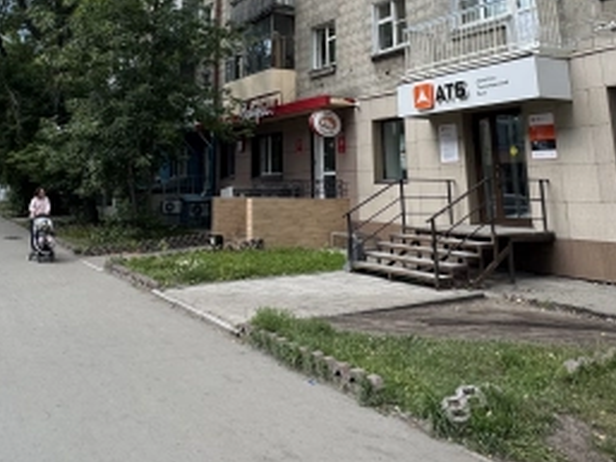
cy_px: 55
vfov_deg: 39.2
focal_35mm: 34
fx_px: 605
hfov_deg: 53.2
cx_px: 223
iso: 40
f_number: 2.2
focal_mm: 2.22
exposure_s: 1/615
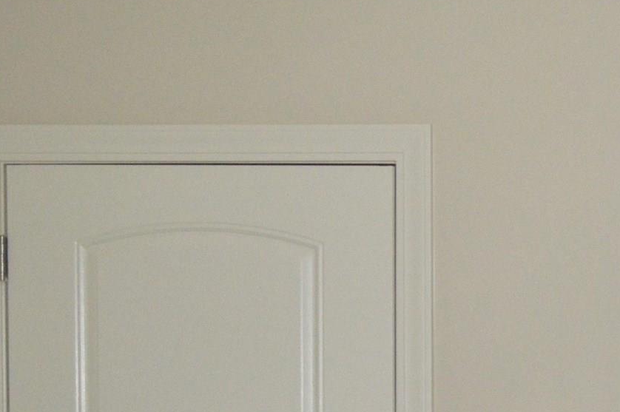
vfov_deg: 13.4
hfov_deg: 19.1
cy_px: 508
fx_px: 1703
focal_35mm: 99
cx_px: 800
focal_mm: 18
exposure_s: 1/60
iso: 900
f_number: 3.5
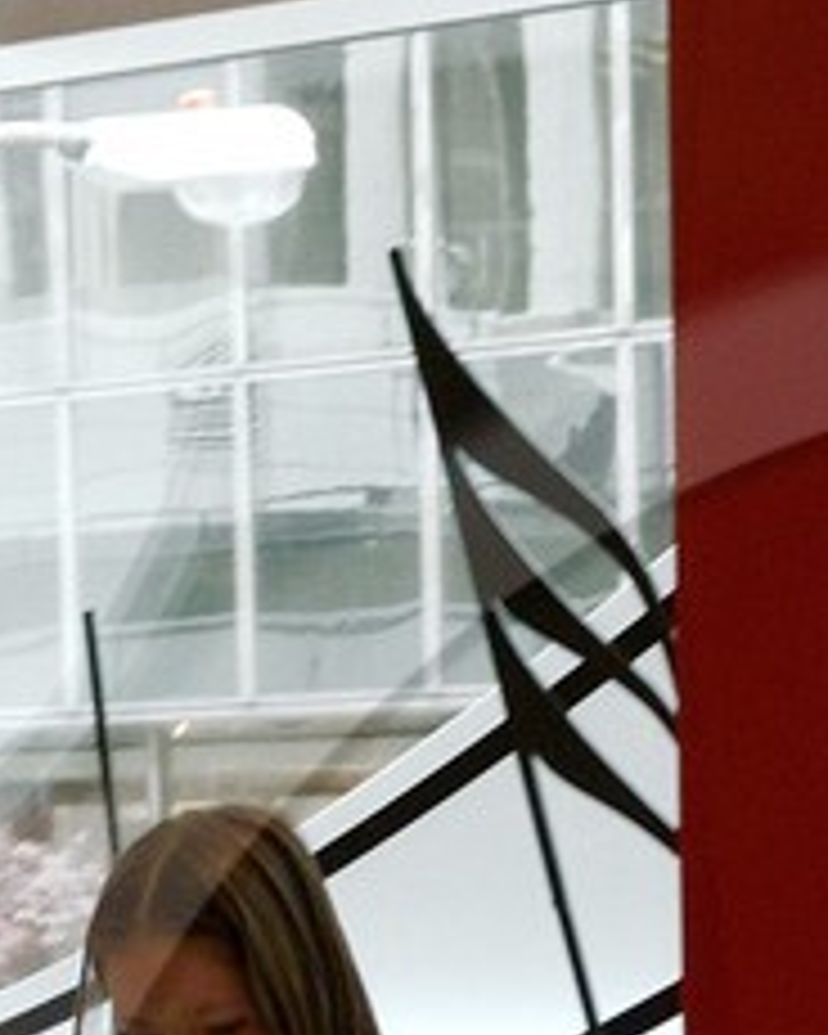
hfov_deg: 8.0
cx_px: 1228
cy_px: 1620
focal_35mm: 189
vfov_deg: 9.9
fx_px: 5789
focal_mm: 29
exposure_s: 1/80
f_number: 10
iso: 1600
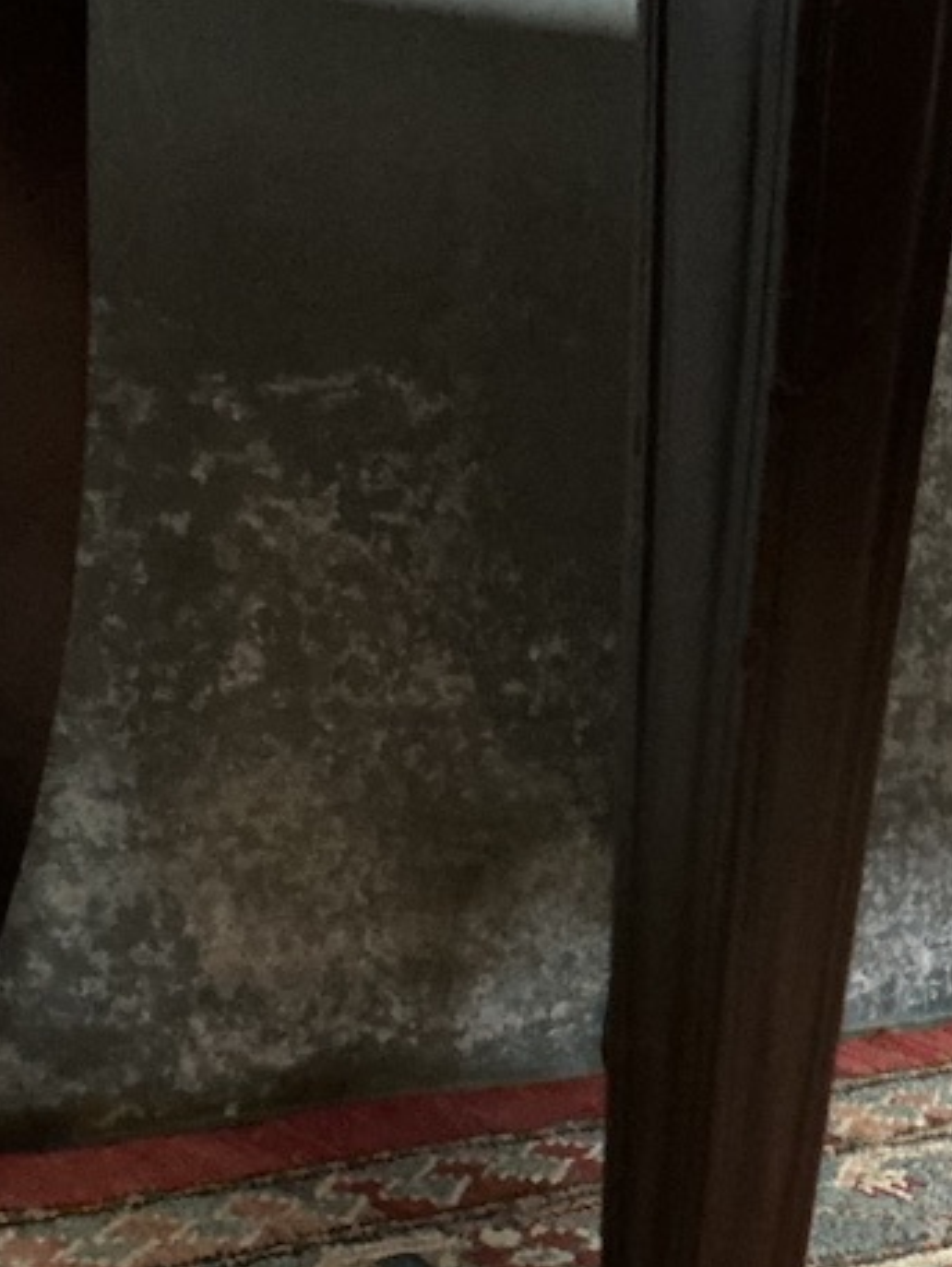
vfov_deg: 23.8
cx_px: 1101
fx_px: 2967
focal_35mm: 81
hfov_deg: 17.5
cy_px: 993
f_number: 1.8
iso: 500
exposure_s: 1/25
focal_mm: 3
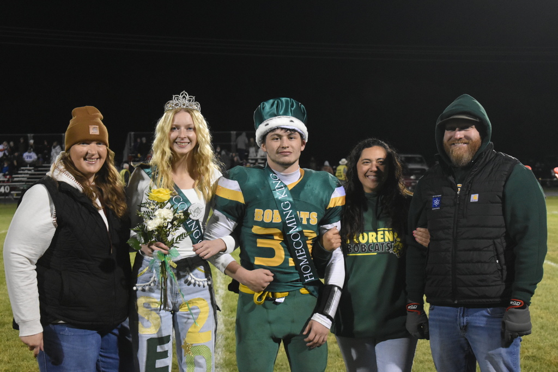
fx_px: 1209
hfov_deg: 26.0
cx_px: 279
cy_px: 186
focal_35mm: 78
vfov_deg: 17.5
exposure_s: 1/80
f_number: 5.6
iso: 3200
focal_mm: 52
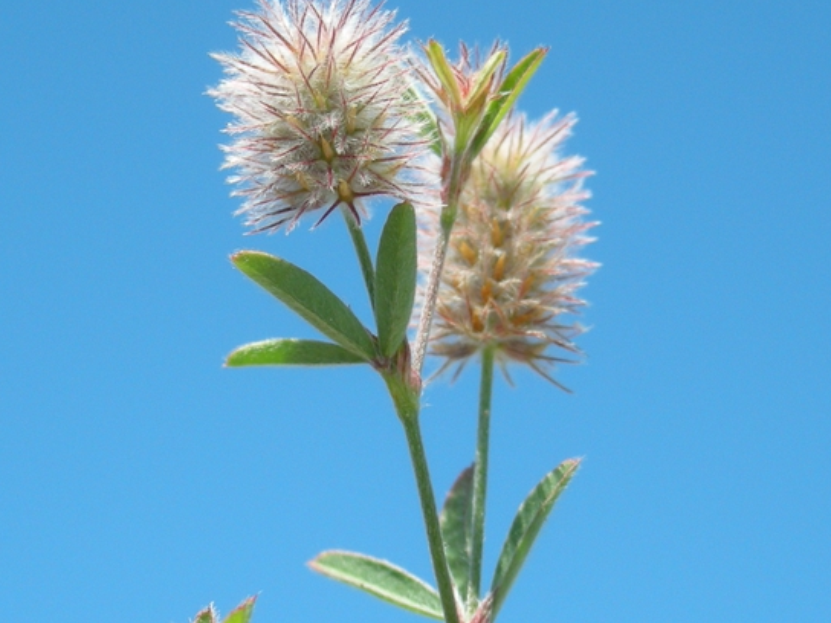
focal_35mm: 143
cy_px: 354
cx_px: 399
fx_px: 3433
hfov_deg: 13.8
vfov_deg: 10.4
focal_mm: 12.3
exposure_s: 1/285
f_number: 3.9
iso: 50
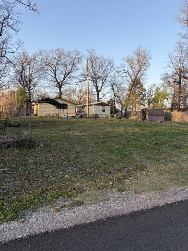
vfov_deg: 67.3
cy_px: 126
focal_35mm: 26
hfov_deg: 53.1
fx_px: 188
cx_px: 94
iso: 50
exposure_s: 1/576
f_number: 1.6
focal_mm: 5.96
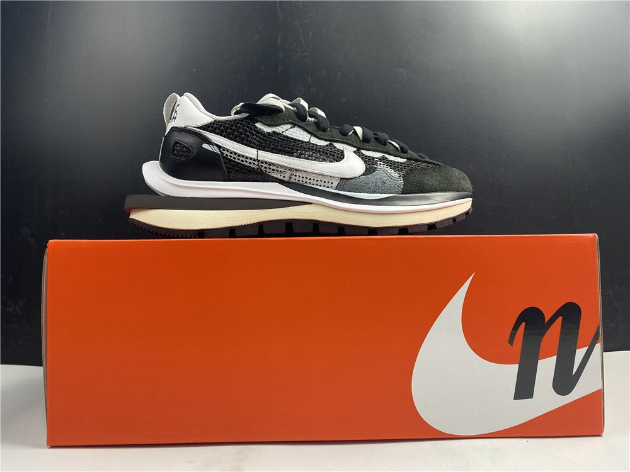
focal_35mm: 26
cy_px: 236
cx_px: 315
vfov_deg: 53.1
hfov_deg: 67.3
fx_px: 473
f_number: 1.8
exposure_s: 1/100
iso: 100
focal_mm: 4.25
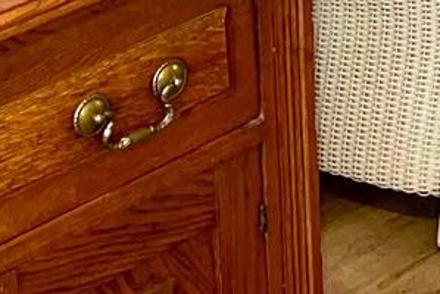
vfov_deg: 6.9
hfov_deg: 10.5
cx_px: 768
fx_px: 2263
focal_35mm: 185
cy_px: -507
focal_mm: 5.1
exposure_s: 1/24
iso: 40
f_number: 1.6
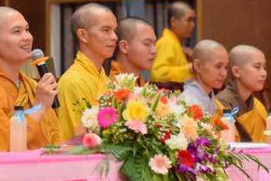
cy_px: 59
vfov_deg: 5.6
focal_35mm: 245
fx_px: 1844
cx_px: 27
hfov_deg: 8.4
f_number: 5.6
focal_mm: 120
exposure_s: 1/160
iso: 1250
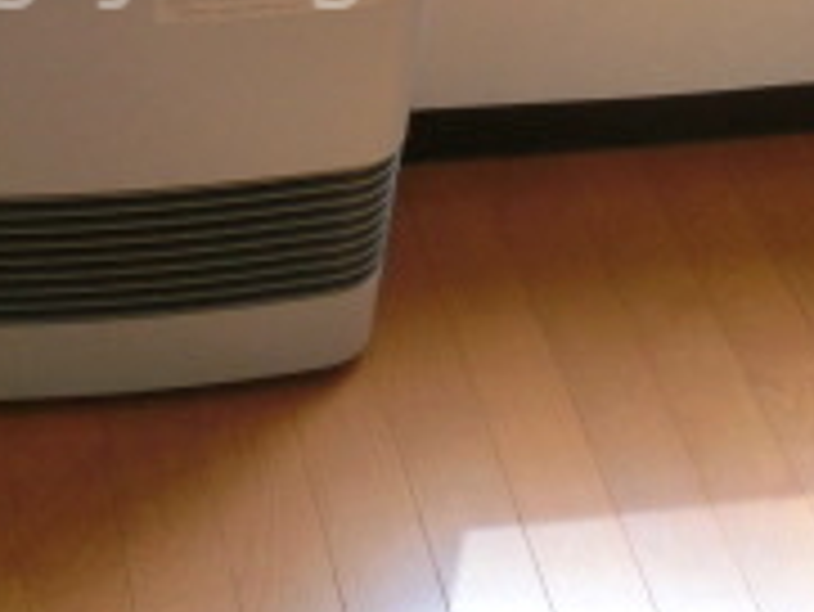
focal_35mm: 85
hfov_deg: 22.4
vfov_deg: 16.9
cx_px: 81
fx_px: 2000
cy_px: -45
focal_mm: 4.24
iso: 80
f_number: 3
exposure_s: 1/200
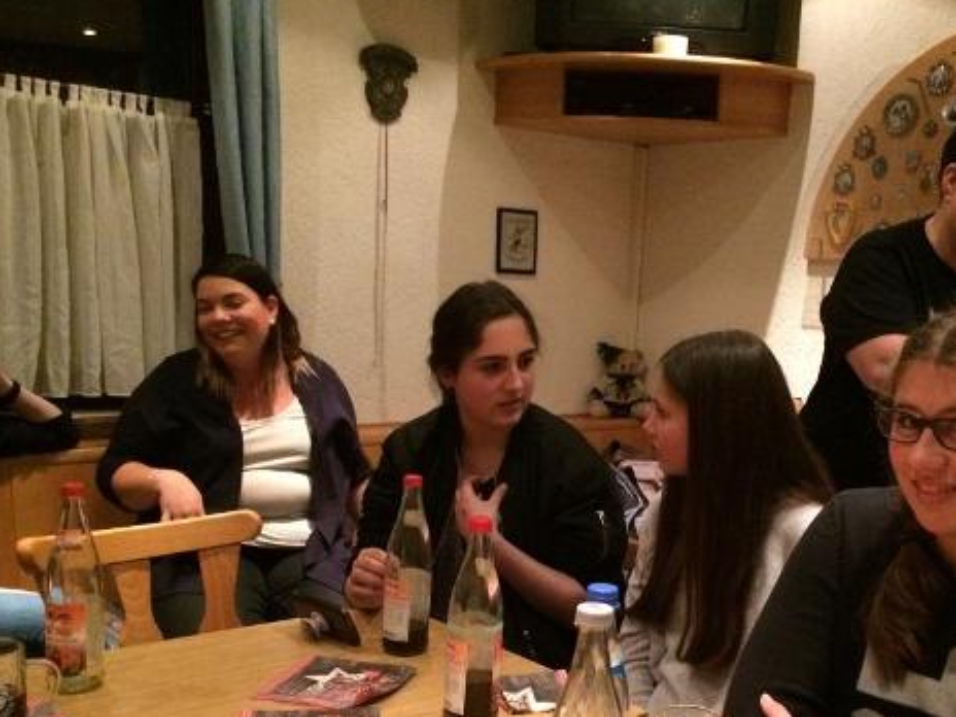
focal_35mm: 40
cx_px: 587
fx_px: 1105
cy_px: 480
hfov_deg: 46.5
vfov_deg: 35.6
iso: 500
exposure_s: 1/17
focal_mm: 4.15
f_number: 2.2
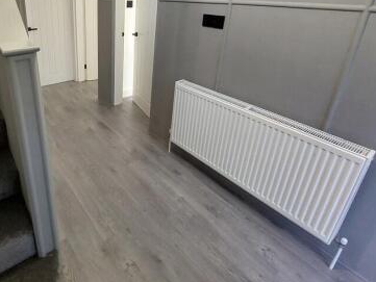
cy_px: 80
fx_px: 228
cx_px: 103
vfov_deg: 60.8
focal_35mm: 21
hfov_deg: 74.4
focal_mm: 1.74
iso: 320
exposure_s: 1/30
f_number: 2.2
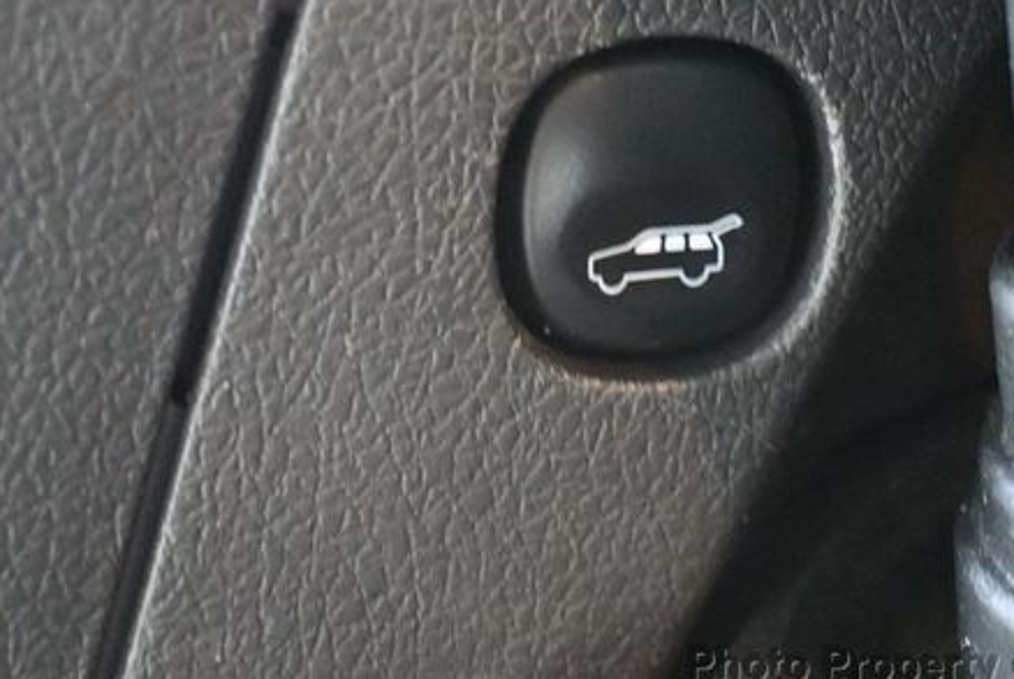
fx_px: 2143
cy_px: 213
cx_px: 660
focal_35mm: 76
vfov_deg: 17.9
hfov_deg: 26.5
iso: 12800
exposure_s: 1/25
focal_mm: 26
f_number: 4
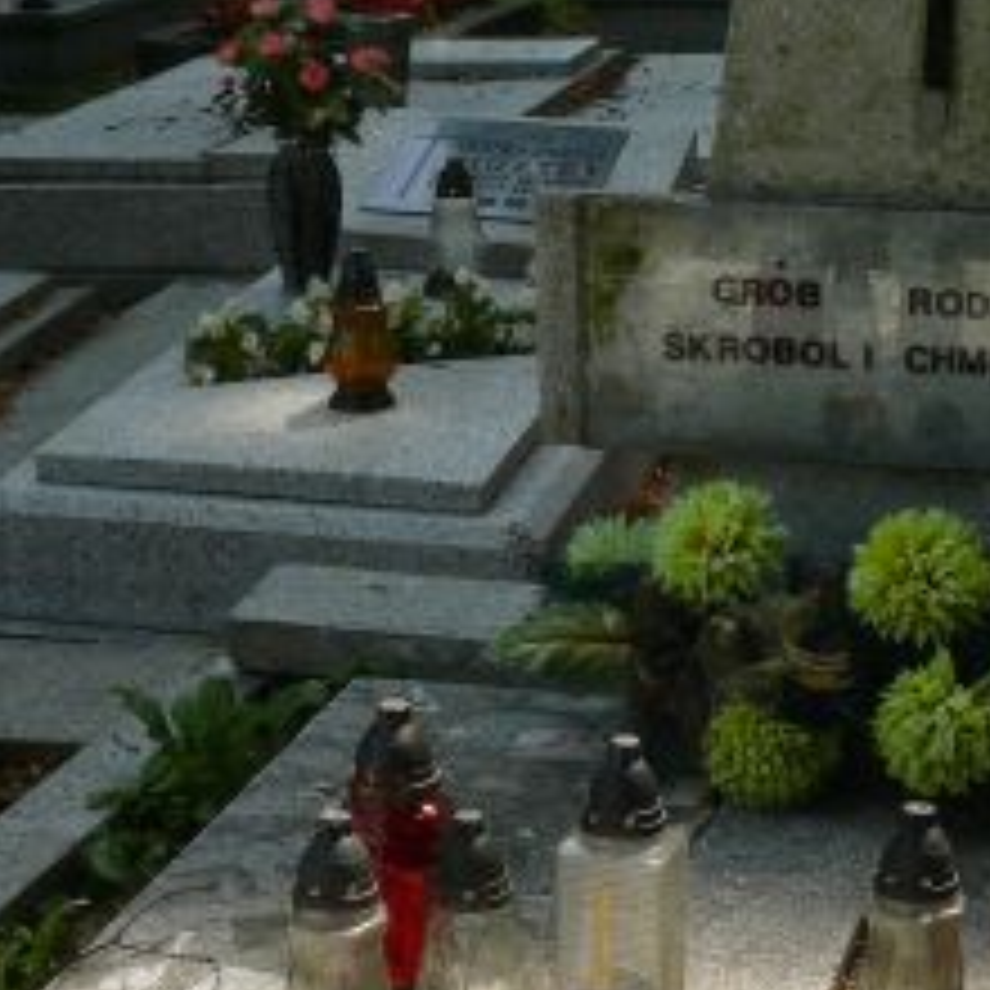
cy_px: 752
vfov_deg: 19.2
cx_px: 783
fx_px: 2912
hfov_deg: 19.1
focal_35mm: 90
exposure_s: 1/200
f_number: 5
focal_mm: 7.4
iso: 100
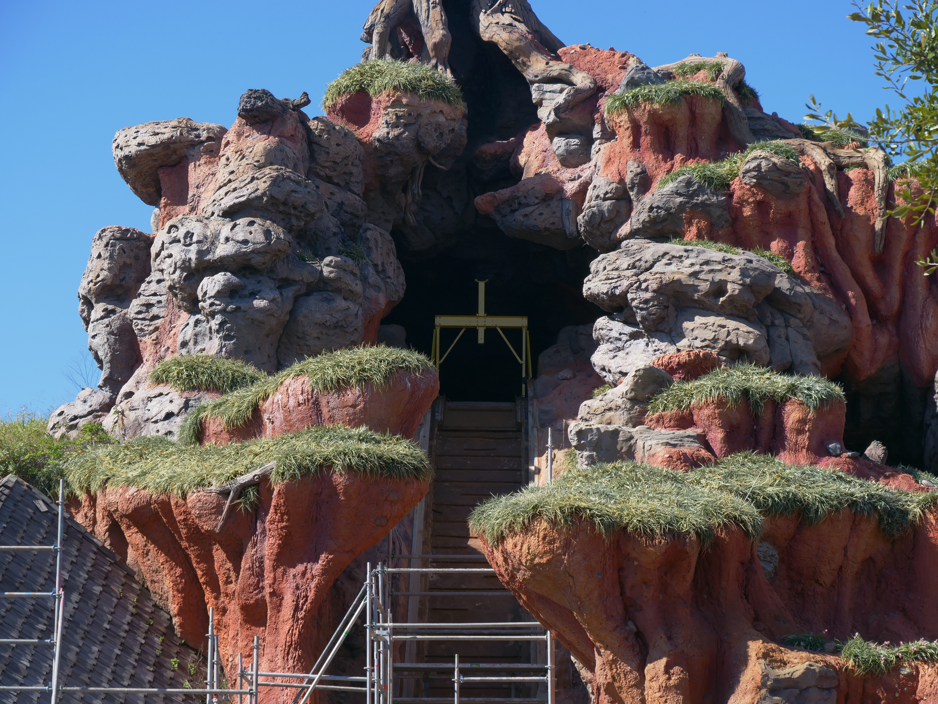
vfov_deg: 12.3
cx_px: 469
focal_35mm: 120
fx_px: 3252
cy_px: 352
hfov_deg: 16.4
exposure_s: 1/500
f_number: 5.6
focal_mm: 60
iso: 200
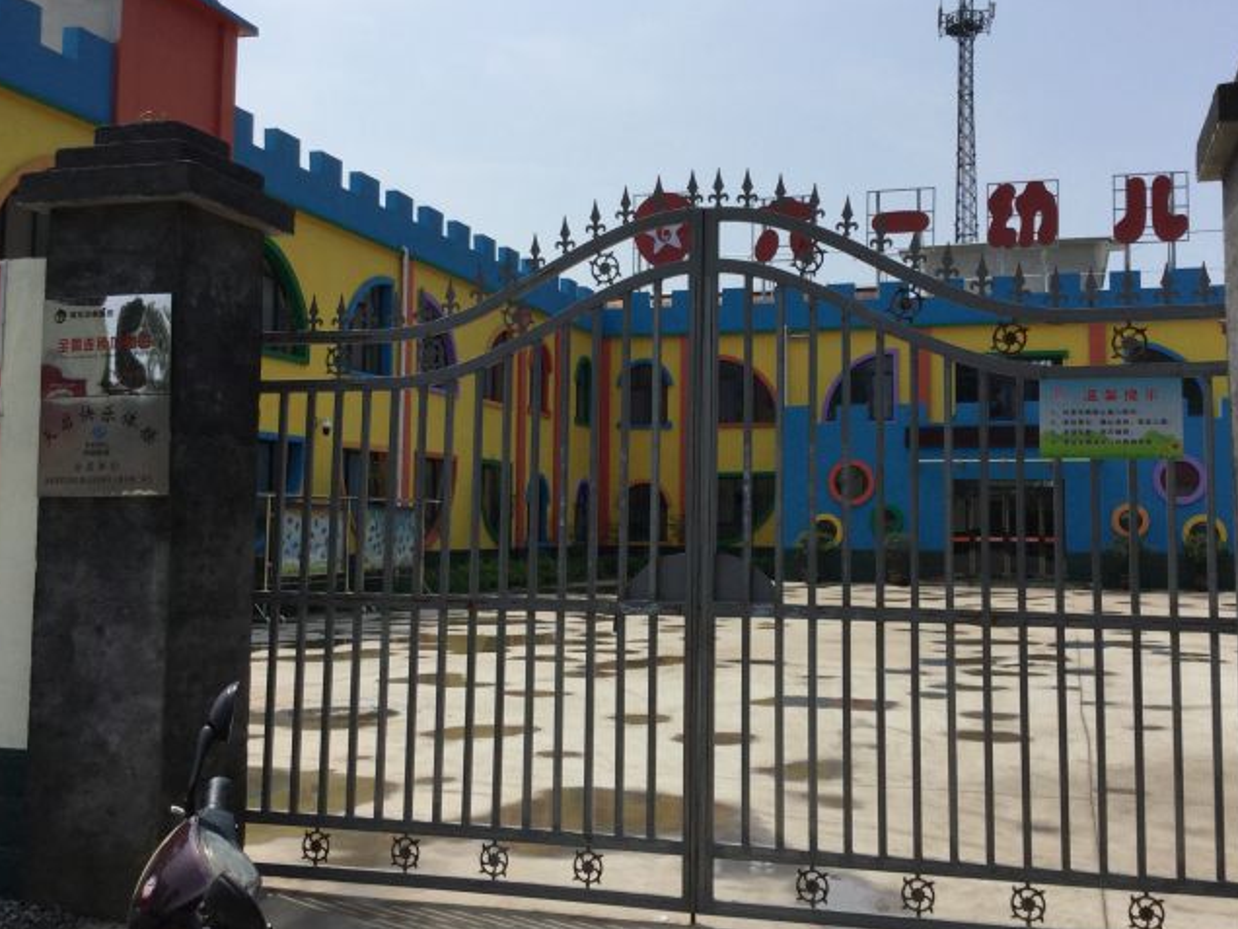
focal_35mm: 39
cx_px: 654
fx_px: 1395
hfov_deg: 47.8
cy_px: 409
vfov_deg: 36.8
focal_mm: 3.3
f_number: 2.4
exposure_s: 1/2632
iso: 25
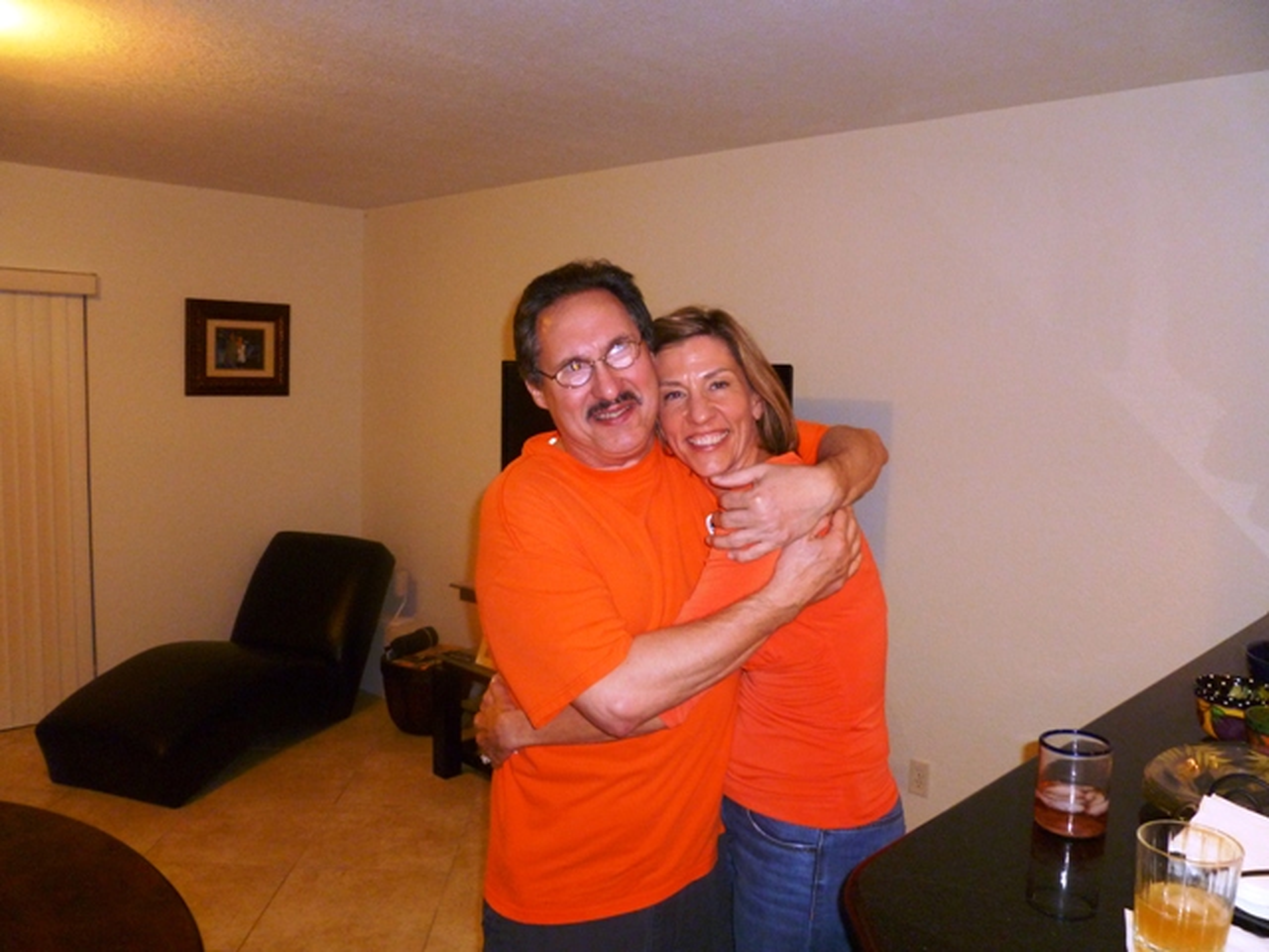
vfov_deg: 49.7
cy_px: 476
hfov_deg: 63.4
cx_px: 634
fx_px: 1026
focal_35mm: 28
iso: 320
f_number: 3.3
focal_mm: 5
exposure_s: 1/30
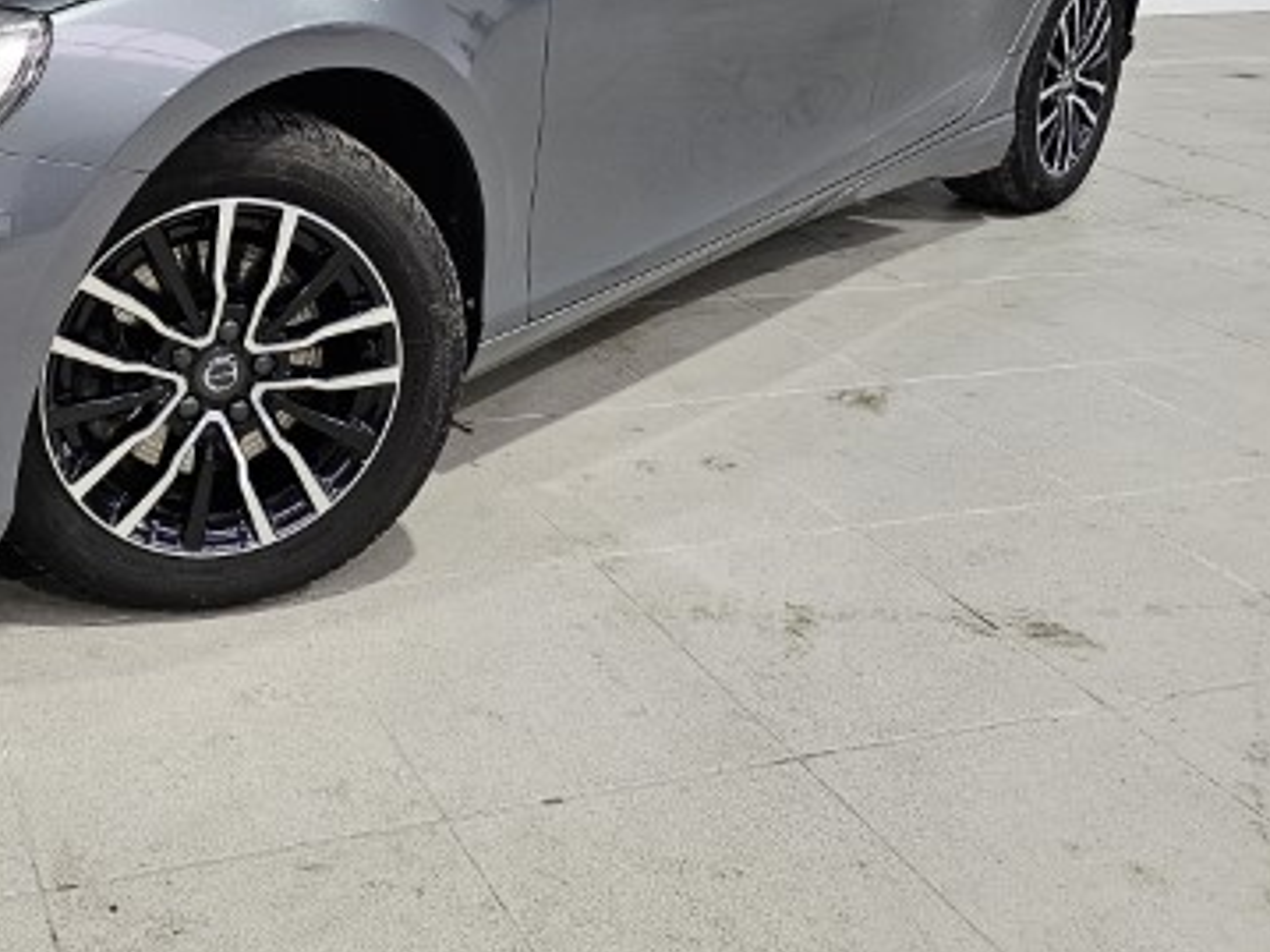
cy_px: 110
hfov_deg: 42.5
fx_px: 1504
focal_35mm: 41
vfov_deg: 33.4
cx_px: 163
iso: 200
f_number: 1.7
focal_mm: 6.3
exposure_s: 1/180
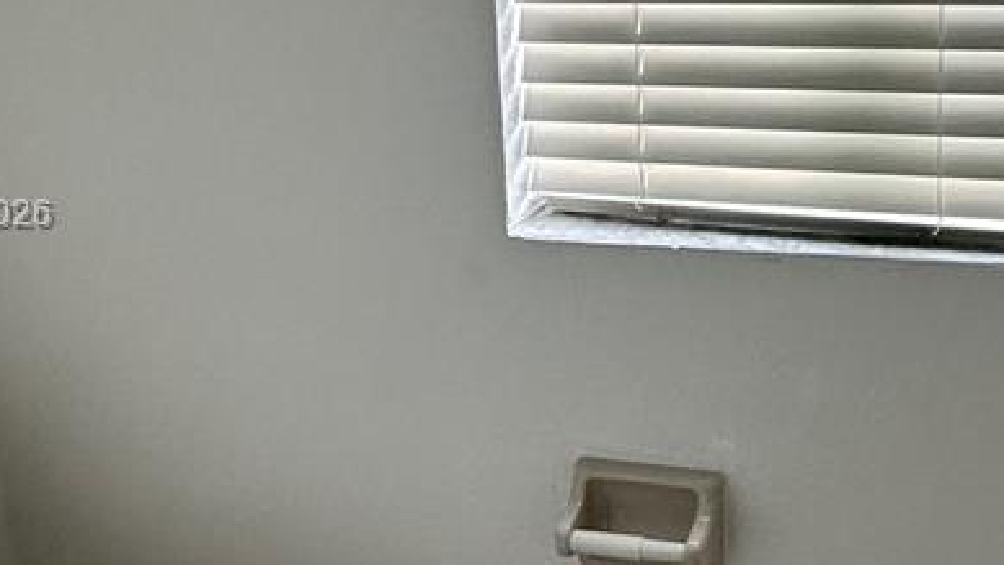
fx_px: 1251
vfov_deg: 25.4
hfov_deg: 42.6
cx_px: 736
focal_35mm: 47
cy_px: 217
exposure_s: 1/99
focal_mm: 2.22
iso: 125
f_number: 2.2
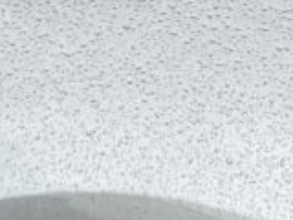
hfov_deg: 7.6
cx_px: 273
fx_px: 2201
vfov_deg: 5.5
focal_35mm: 260
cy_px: 517
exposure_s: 1/122
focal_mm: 6
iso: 250
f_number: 2
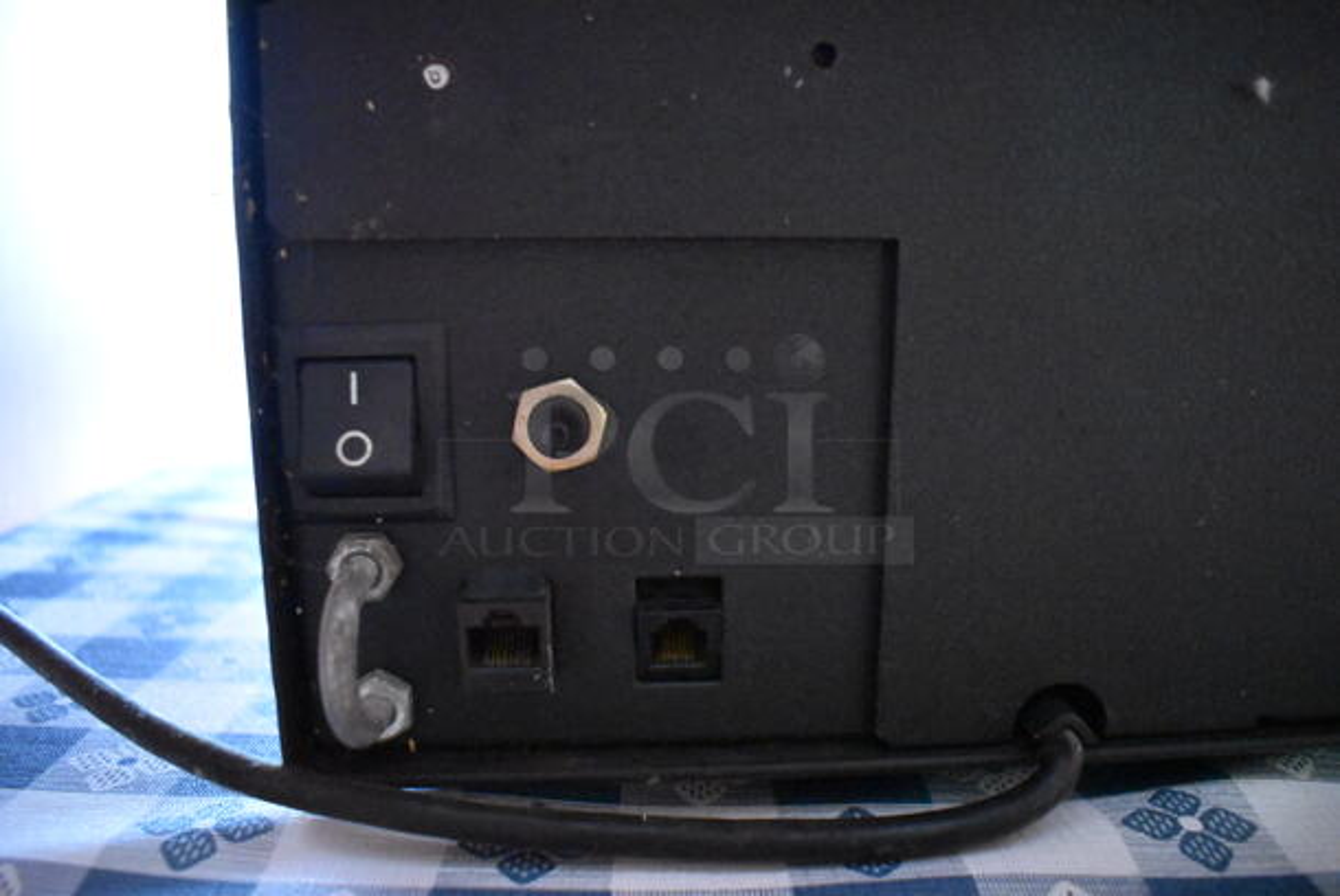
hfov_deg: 67.3
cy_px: 448
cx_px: 670
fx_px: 1006
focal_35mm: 27
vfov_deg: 48.0
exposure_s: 1/30
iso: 12800
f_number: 3.5
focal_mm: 18
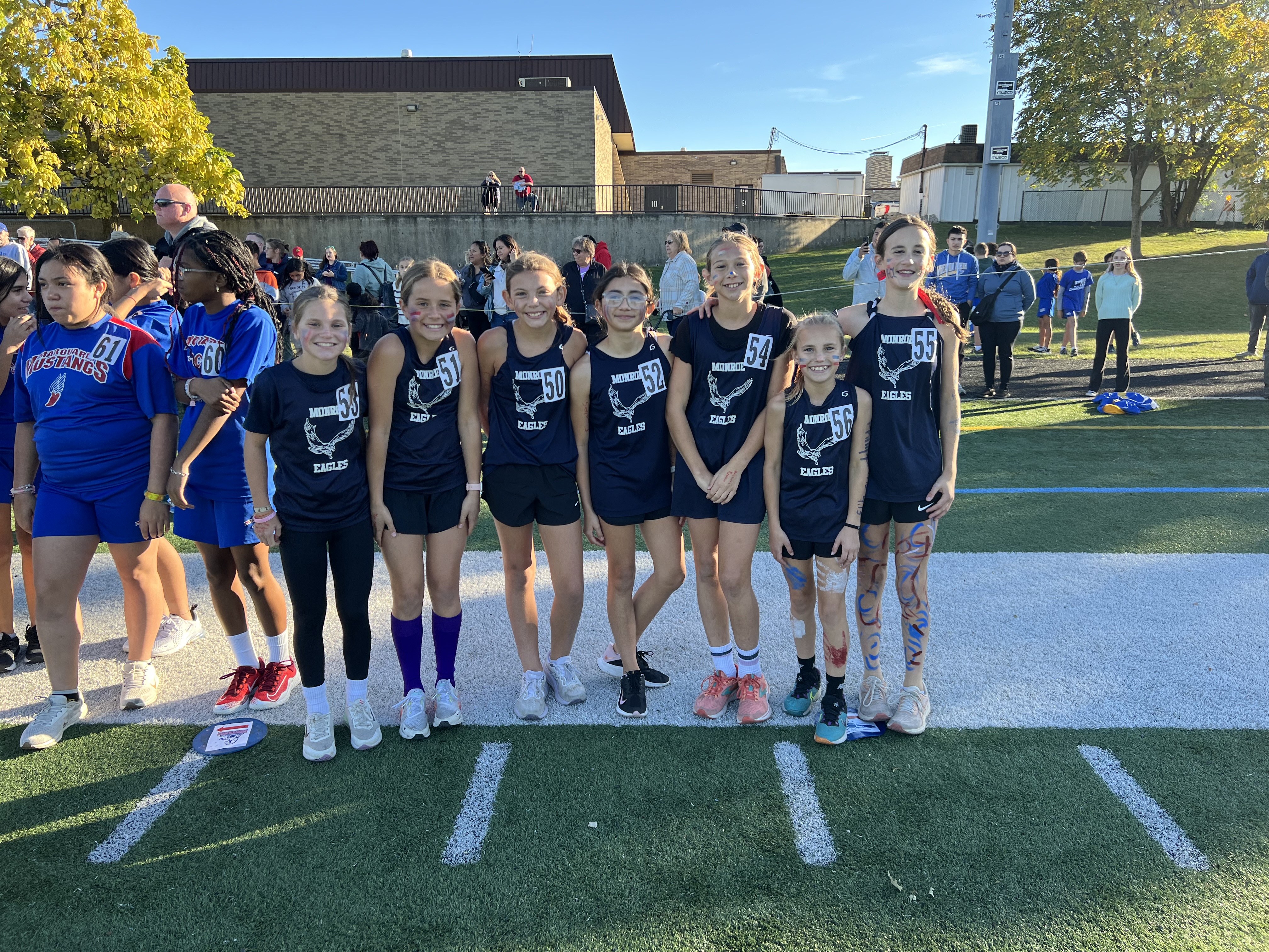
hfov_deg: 67.3
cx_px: 634
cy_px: 476
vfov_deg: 53.1
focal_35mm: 26
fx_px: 953
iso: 50
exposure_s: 1/588
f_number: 1.5
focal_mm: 5.7
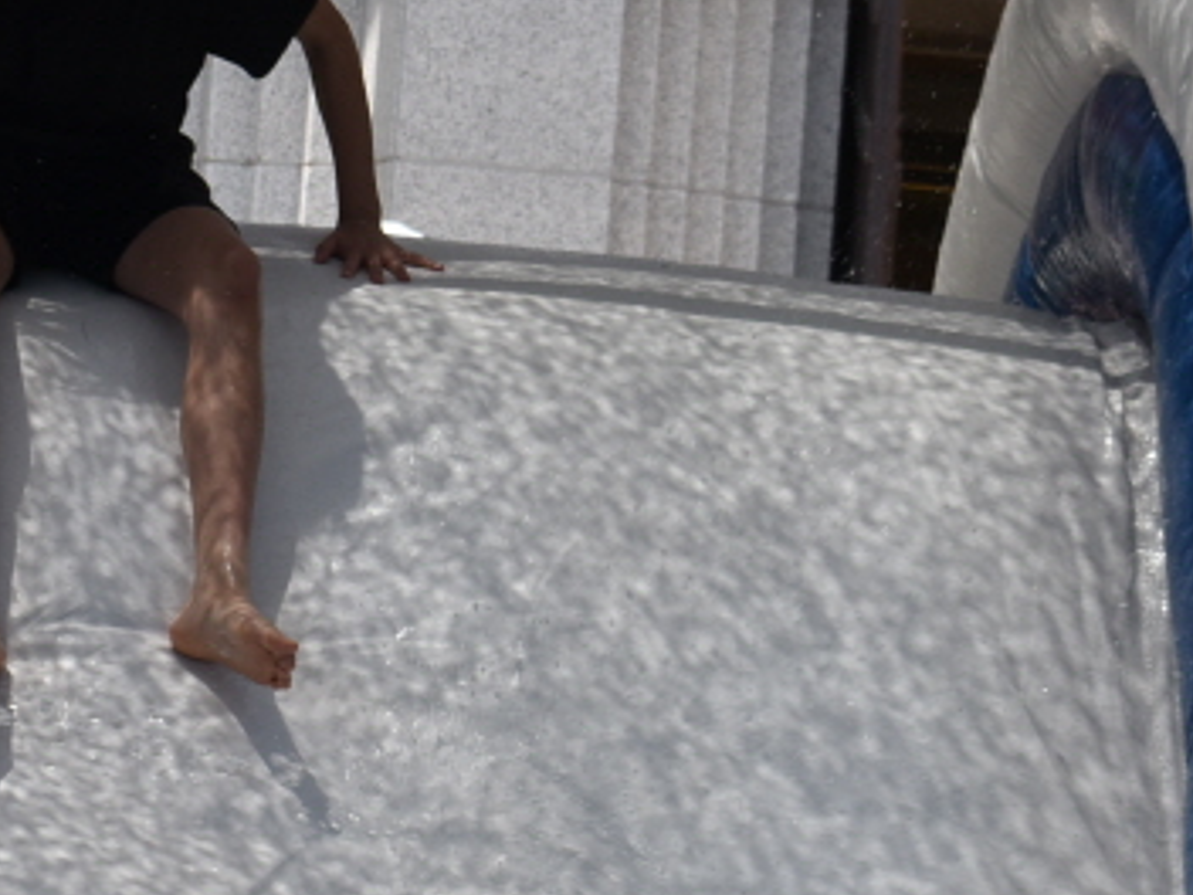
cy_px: 637
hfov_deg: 6.2
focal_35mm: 320
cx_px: 380
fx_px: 11028
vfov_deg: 4.6
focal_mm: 78
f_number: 9
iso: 200
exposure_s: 1/320
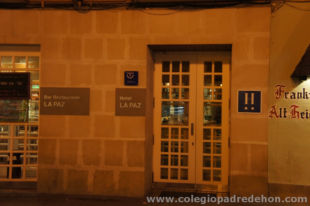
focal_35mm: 52
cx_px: 155
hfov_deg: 37.9
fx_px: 452
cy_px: 103
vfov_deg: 25.7
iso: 1600
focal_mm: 35
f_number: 4.5
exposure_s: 1/60
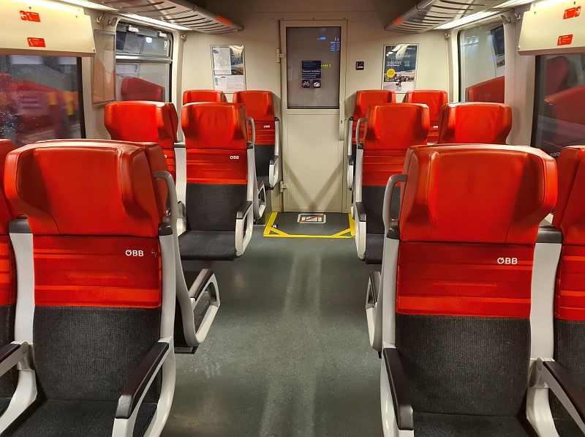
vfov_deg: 52.9
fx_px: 439
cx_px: 292
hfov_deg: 67.4
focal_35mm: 26
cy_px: 218
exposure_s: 1/50
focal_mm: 5.4
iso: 400
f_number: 1.8
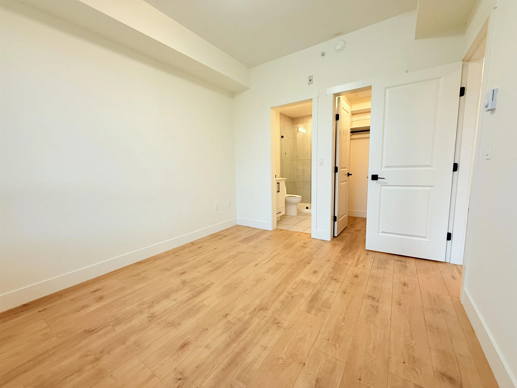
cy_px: 194
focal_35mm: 14
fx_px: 209
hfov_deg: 102.1
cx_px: 258
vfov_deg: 85.7
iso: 200
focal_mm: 2.22
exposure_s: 1/60
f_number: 2.2
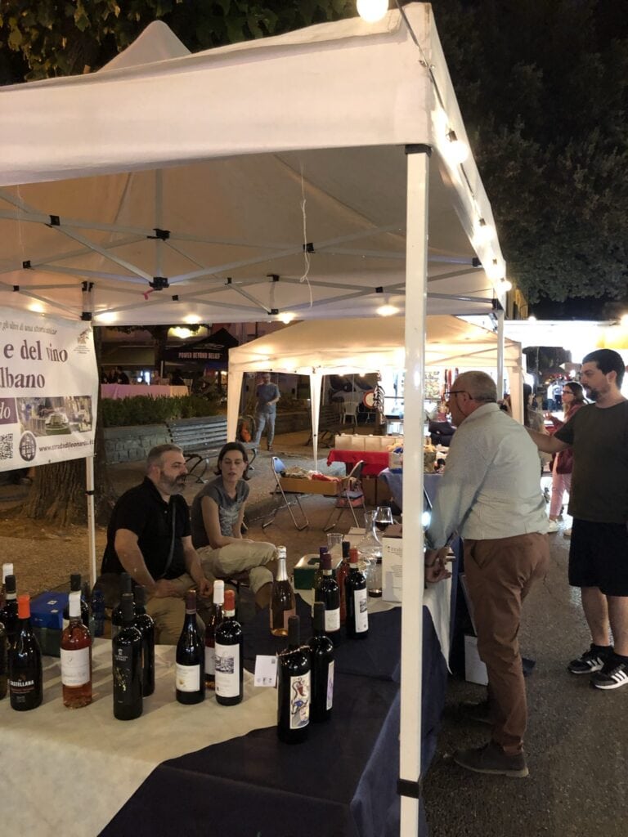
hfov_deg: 49.7
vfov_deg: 63.4
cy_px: 418
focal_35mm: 28
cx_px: 314
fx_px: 677
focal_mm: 3.99
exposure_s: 1/6
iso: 80
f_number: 1.8
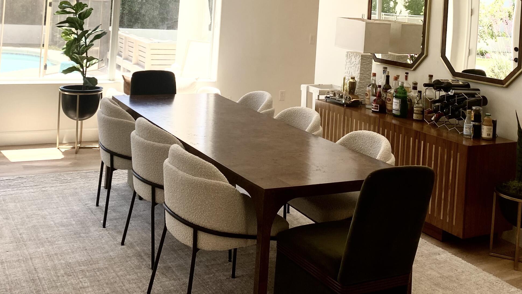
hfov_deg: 46.4
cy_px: 10
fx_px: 609
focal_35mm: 44
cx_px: 270
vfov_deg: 25.9
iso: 32
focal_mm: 4.25
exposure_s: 1/337
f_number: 1.8
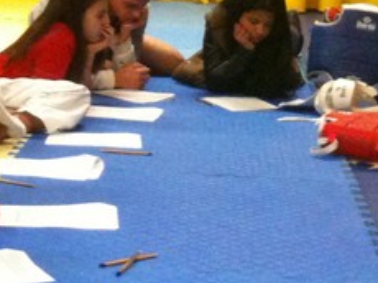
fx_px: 1331
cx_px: 72
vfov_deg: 11.8
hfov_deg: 16.0
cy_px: -66
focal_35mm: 122
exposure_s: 1/17
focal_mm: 3.85
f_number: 2.8
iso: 400
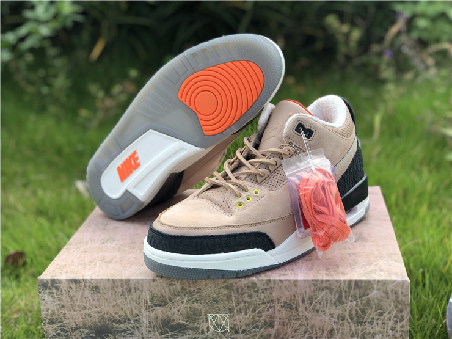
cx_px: 226
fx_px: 679
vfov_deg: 28.0
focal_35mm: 52
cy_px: 170
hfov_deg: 36.8
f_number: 2.4
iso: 16
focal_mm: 6
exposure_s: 1/243
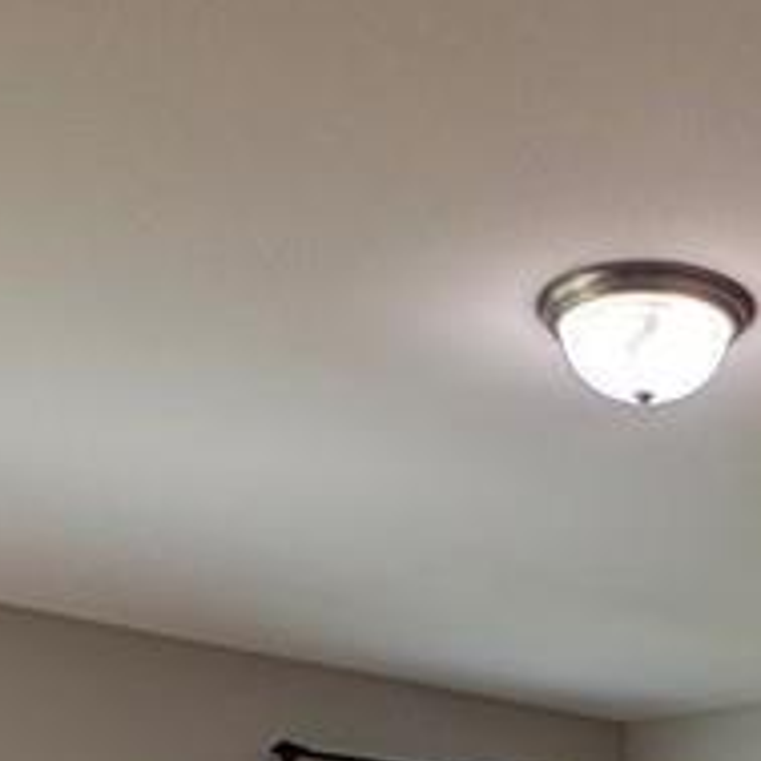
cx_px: 709
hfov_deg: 24.8
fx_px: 1666
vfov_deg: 21.6
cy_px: 1139
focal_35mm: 67
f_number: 2.2
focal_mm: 2.22
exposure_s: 1/120
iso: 200
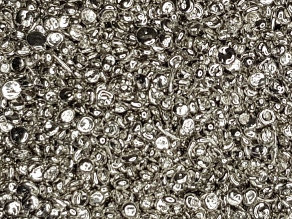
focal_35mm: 93
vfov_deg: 15.9
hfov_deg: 20.2
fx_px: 784
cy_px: 133
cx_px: 311
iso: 40
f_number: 1.7
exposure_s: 1/118
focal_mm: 4.2
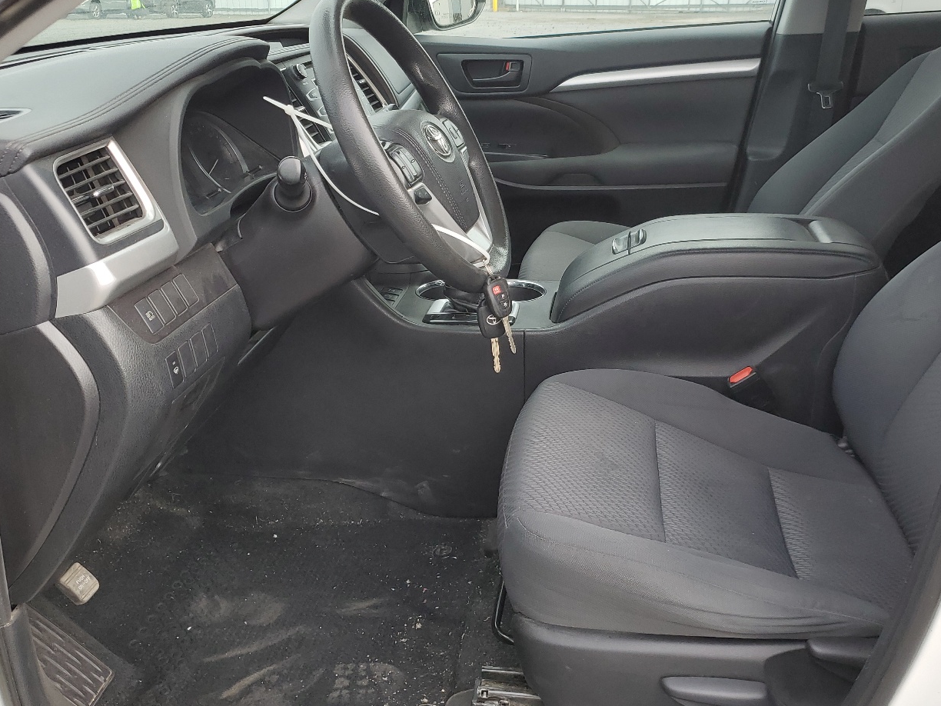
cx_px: 527
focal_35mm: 34
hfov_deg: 53.8
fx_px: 924
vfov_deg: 41.7
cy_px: 318
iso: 50
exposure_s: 1/370
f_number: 1.5
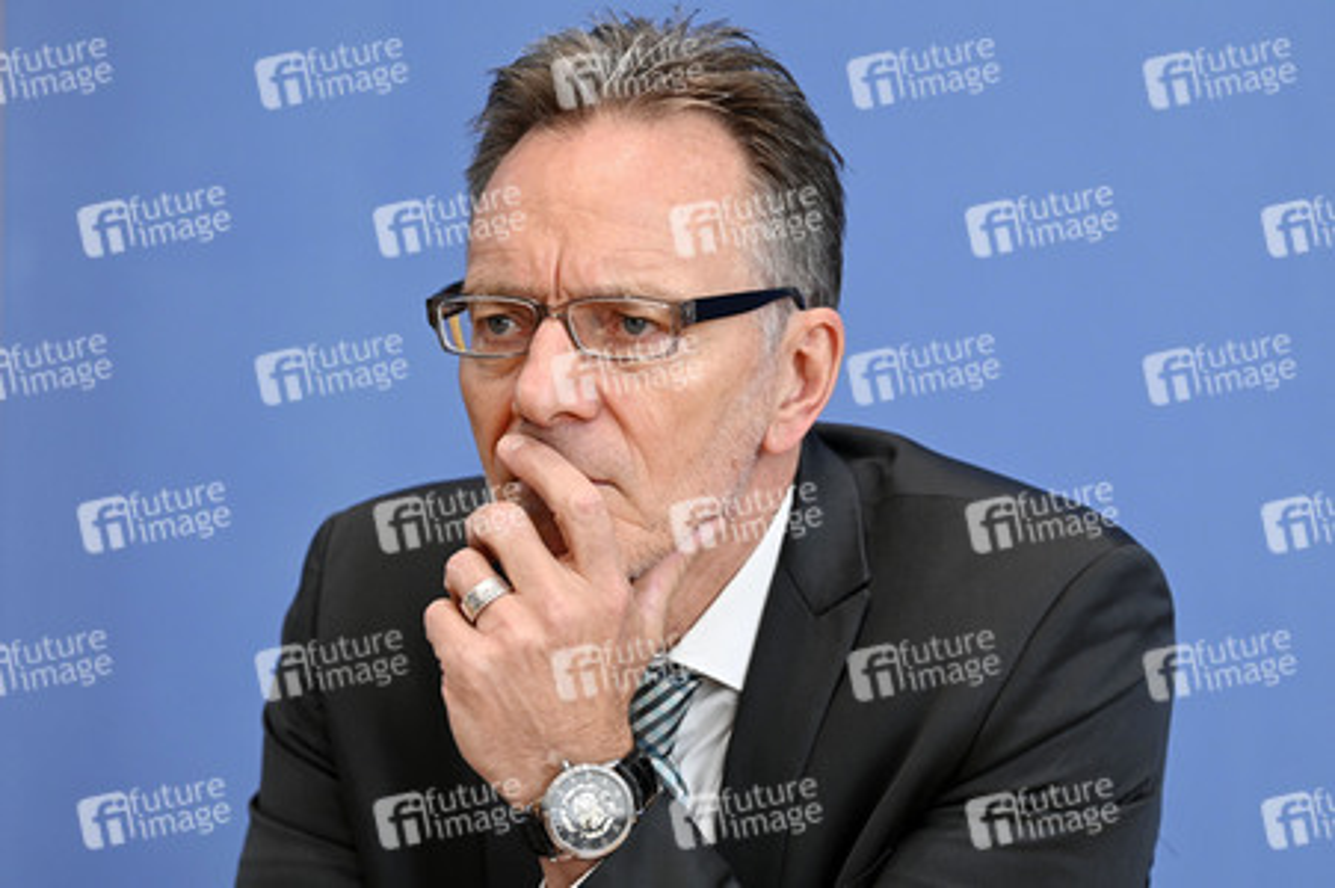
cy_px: 444
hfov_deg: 14.2
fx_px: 5373
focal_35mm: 145
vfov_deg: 9.4
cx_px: 668
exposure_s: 1/640
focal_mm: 145
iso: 3200
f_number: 5.6
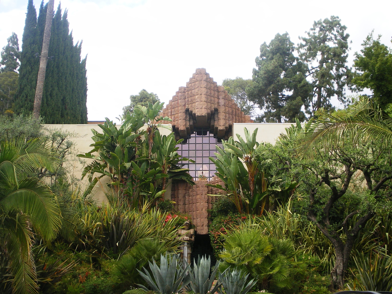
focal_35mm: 59
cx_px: 196
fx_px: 668
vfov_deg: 24.8
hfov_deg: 32.7
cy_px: 147
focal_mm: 10.3
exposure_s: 1/125
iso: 50
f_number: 5.9
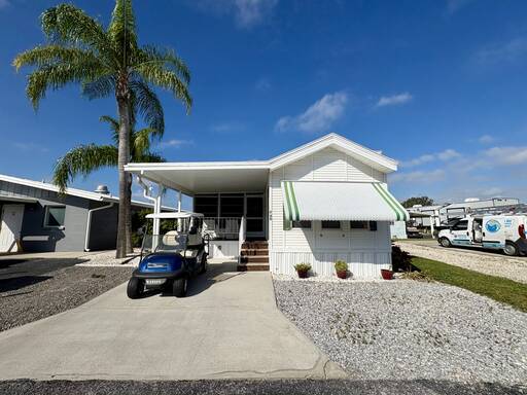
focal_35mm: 14
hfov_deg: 102.1
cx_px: 264
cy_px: 198
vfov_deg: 85.7
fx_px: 213
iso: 50
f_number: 2.2
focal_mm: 2.22
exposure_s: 1/5263
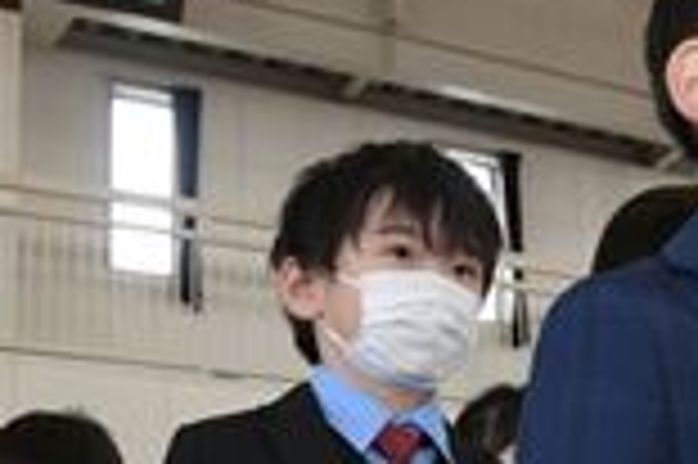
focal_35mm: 87
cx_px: 441
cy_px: 538
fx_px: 1685
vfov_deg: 15.2
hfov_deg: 23.3
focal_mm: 18
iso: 1600
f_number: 5
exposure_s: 1/250
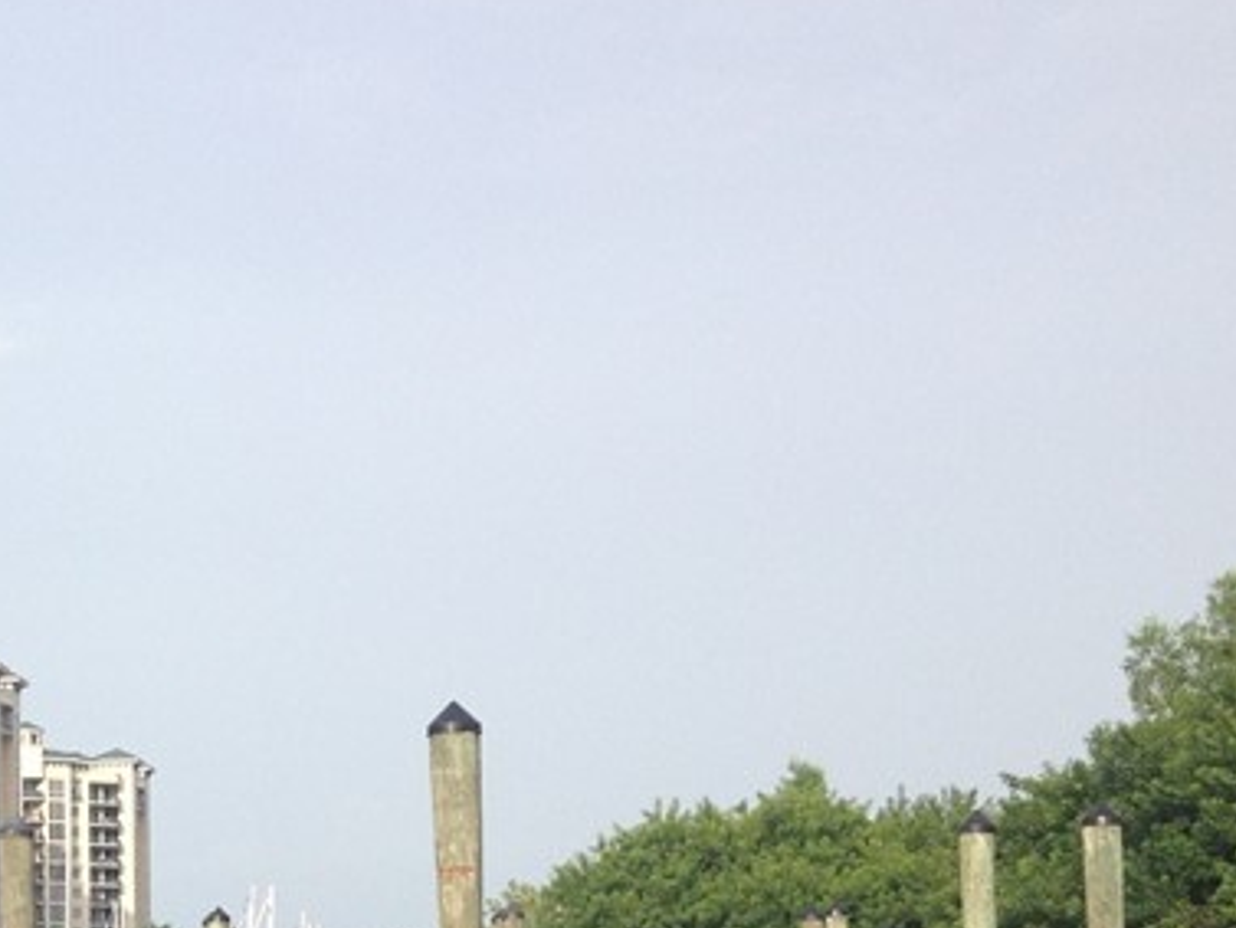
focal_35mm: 95
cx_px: -148
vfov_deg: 15.2
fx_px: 3393
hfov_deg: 19.7
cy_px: 1003
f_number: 2.4
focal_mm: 4.28
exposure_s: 1/1381
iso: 50
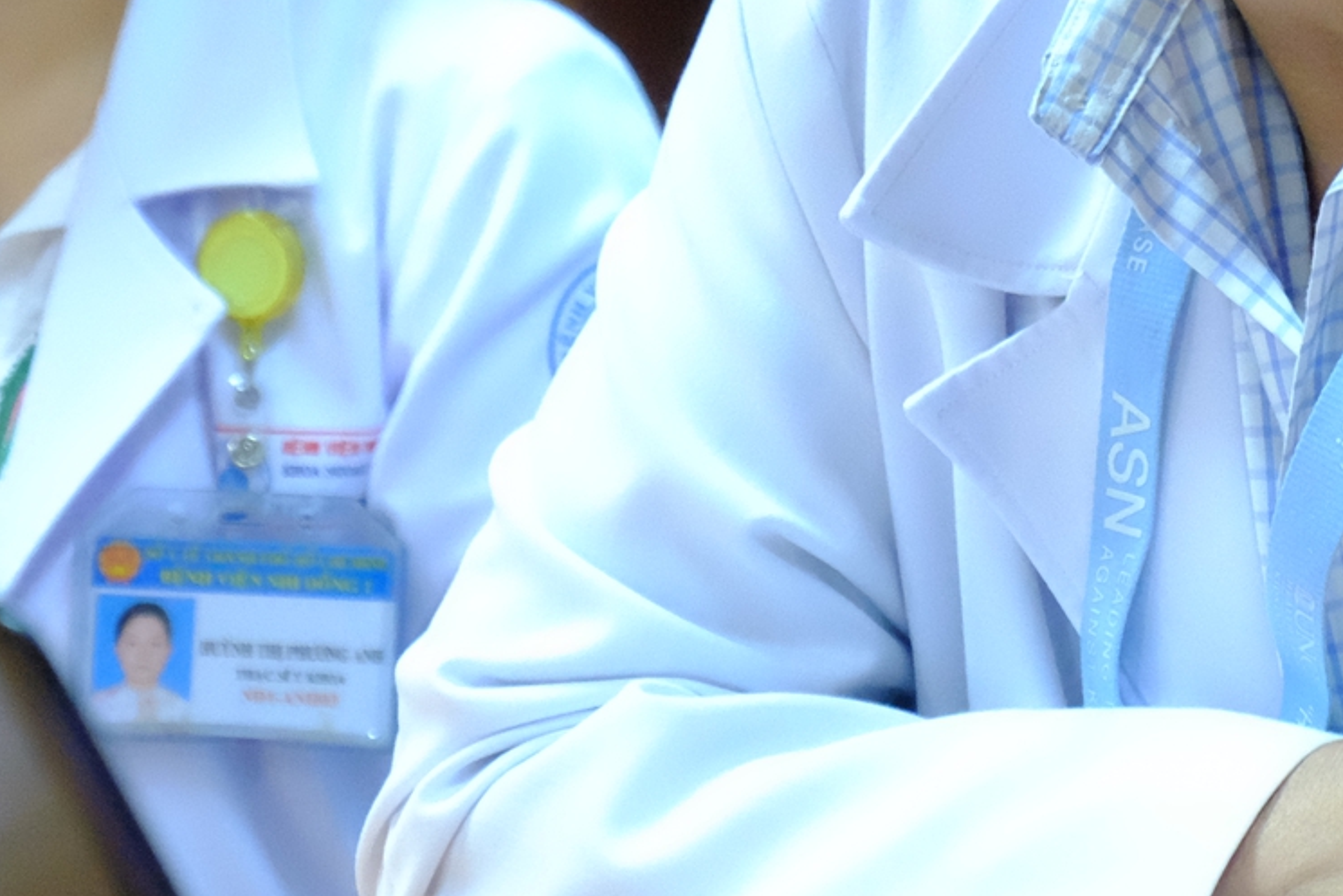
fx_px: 7910
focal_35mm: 212
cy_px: -44
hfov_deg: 9.7
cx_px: 986
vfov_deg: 6.5
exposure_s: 1/40
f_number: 5
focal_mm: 52.4
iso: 6400
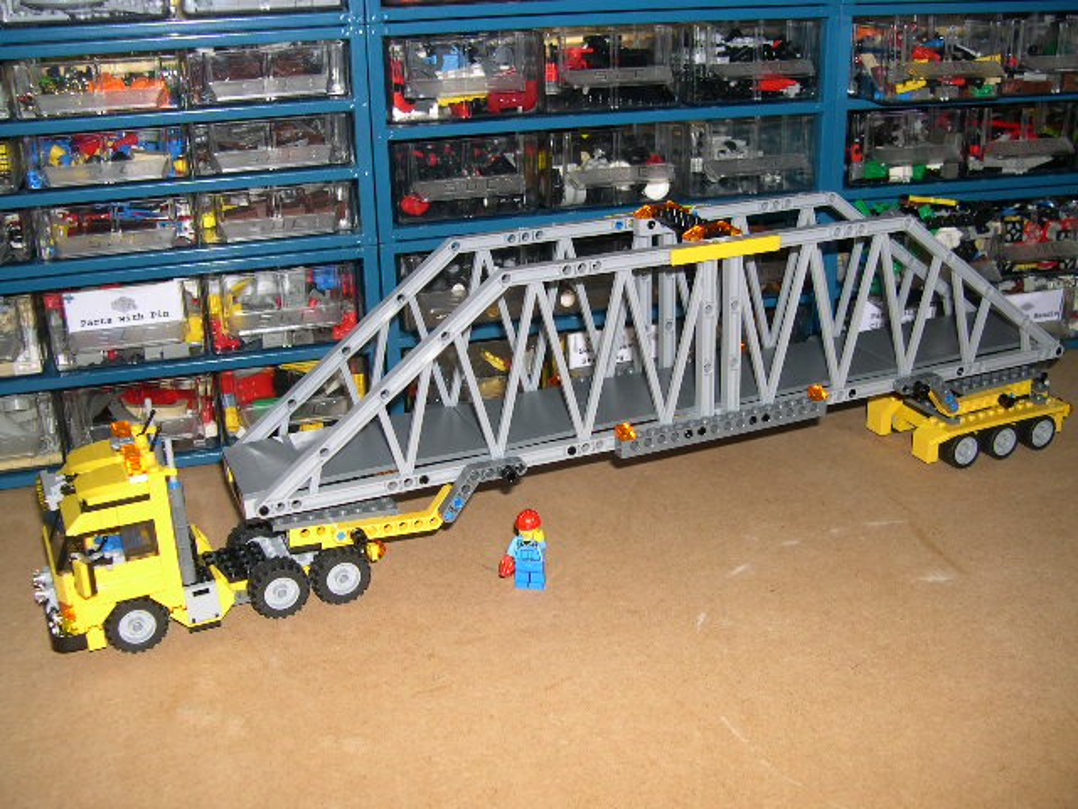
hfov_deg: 49.0
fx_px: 1183
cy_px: 404
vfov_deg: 37.7
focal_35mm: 38
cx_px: 539
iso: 100
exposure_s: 1/60
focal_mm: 8
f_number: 2.8
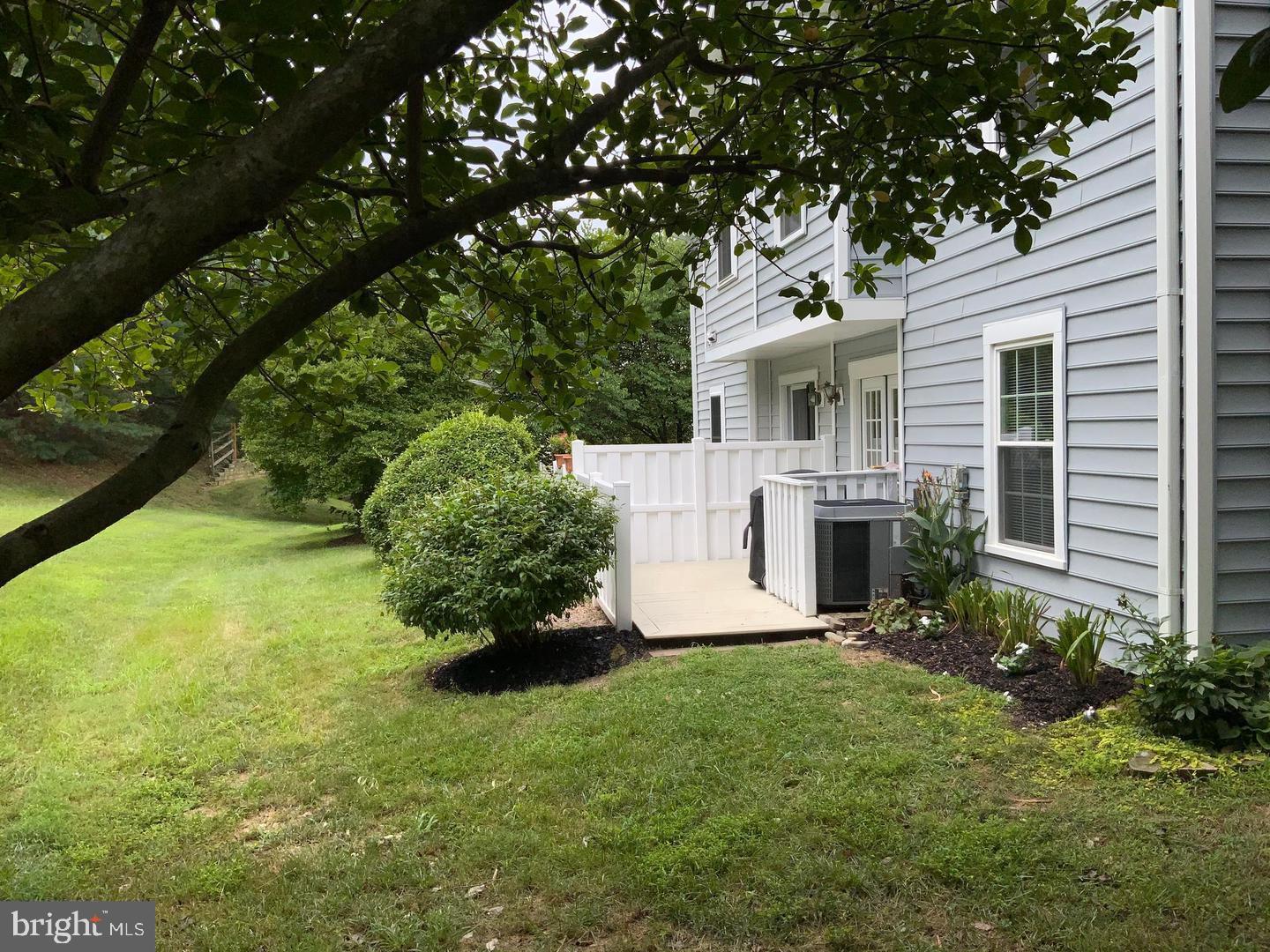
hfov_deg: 61.7
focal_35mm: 29
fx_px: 1064
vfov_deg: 48.2
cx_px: 635
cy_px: 476
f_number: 1.8
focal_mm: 3
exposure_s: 1/1626
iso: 16
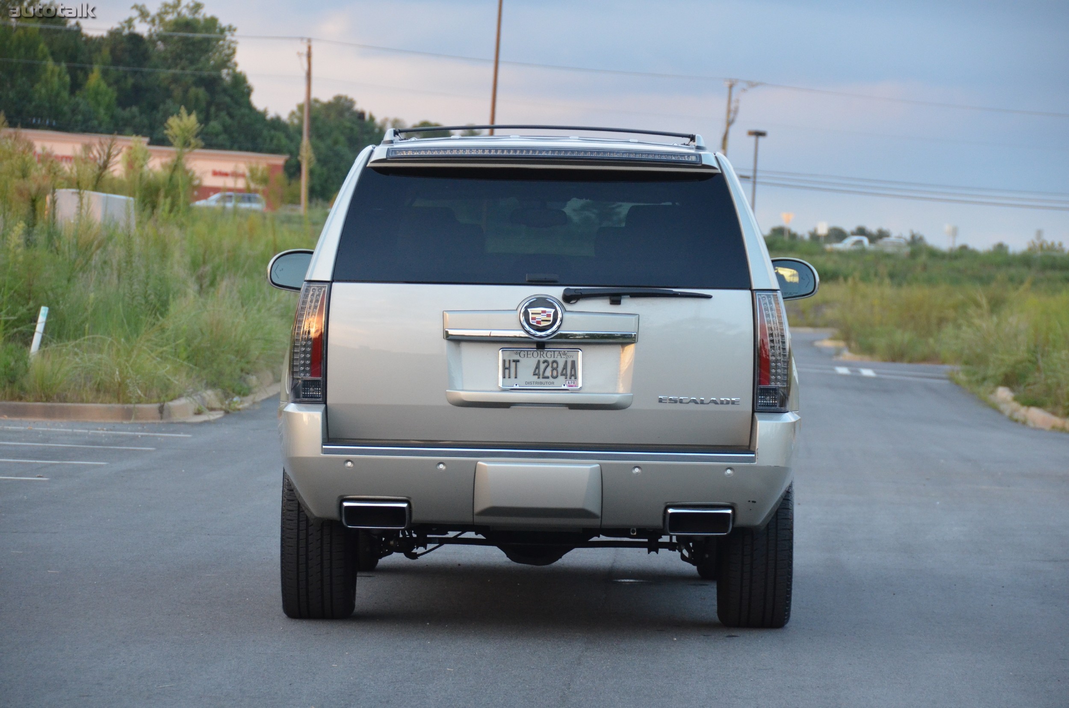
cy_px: 354
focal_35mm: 158
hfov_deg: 13.1
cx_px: 534
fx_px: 4667
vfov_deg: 8.7
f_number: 5.3
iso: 1600
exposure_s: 1/320
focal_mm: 105
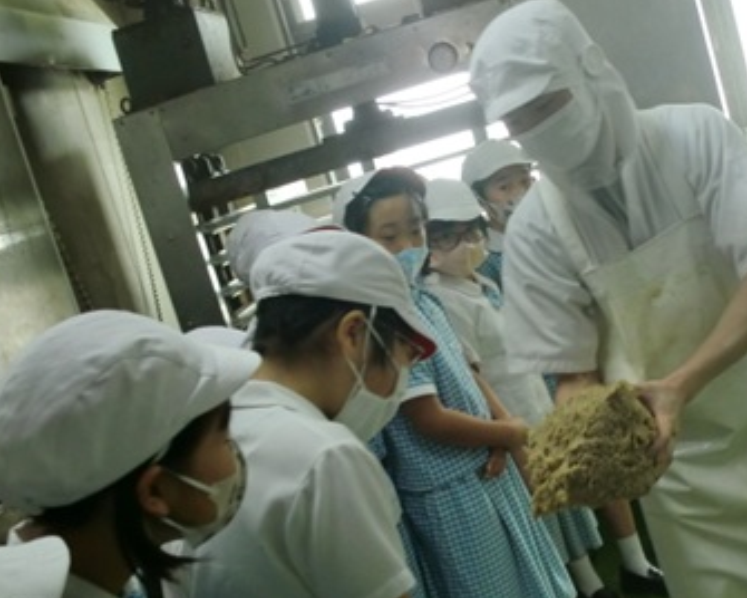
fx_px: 1128
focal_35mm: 51
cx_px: 459
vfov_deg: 29.6
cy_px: 369
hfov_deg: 36.5
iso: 125
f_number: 3.1
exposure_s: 1/60
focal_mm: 6.3
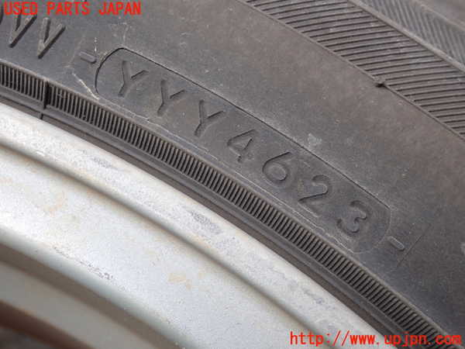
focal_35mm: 50
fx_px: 672
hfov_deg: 38.2
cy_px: 174
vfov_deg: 29.1
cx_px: 232
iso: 200
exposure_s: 1/50
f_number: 3.2
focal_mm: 9.01
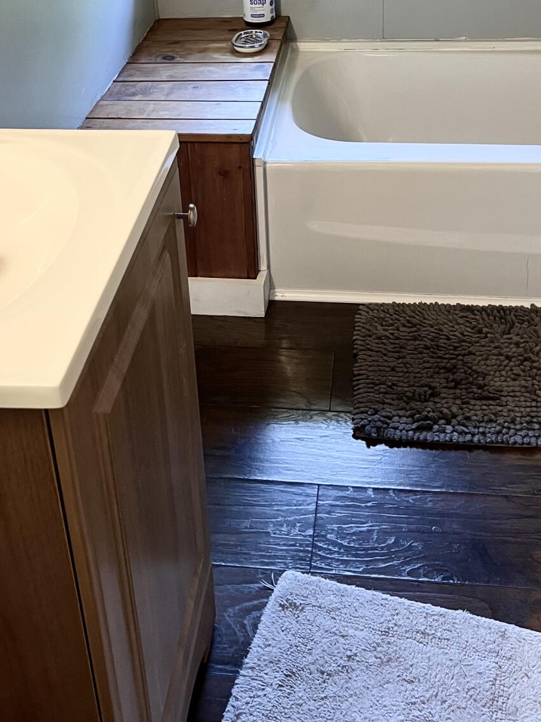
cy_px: 156
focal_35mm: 46
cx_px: 258
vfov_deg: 39.8
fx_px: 958
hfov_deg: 31.5
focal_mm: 5.7
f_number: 1.5
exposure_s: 1/60
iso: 250
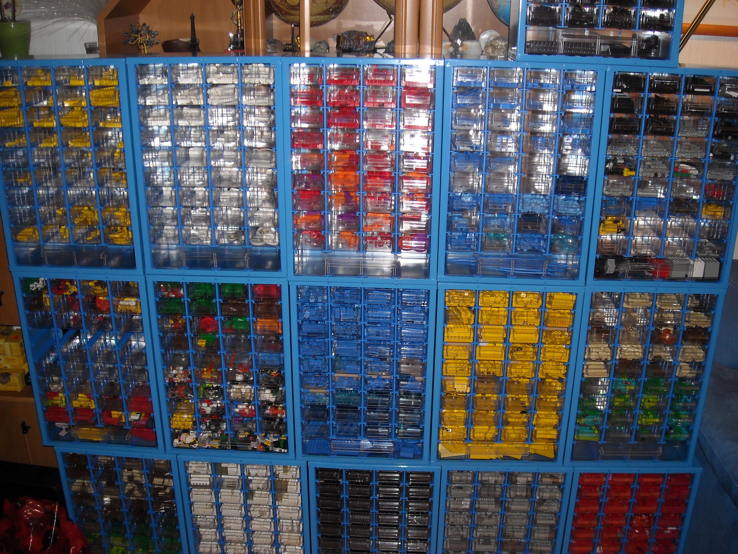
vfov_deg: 40.7
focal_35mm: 35
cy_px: 277
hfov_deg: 52.6
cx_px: 369
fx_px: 746
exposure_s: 1/60
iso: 100
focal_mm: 5.7
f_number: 2.8
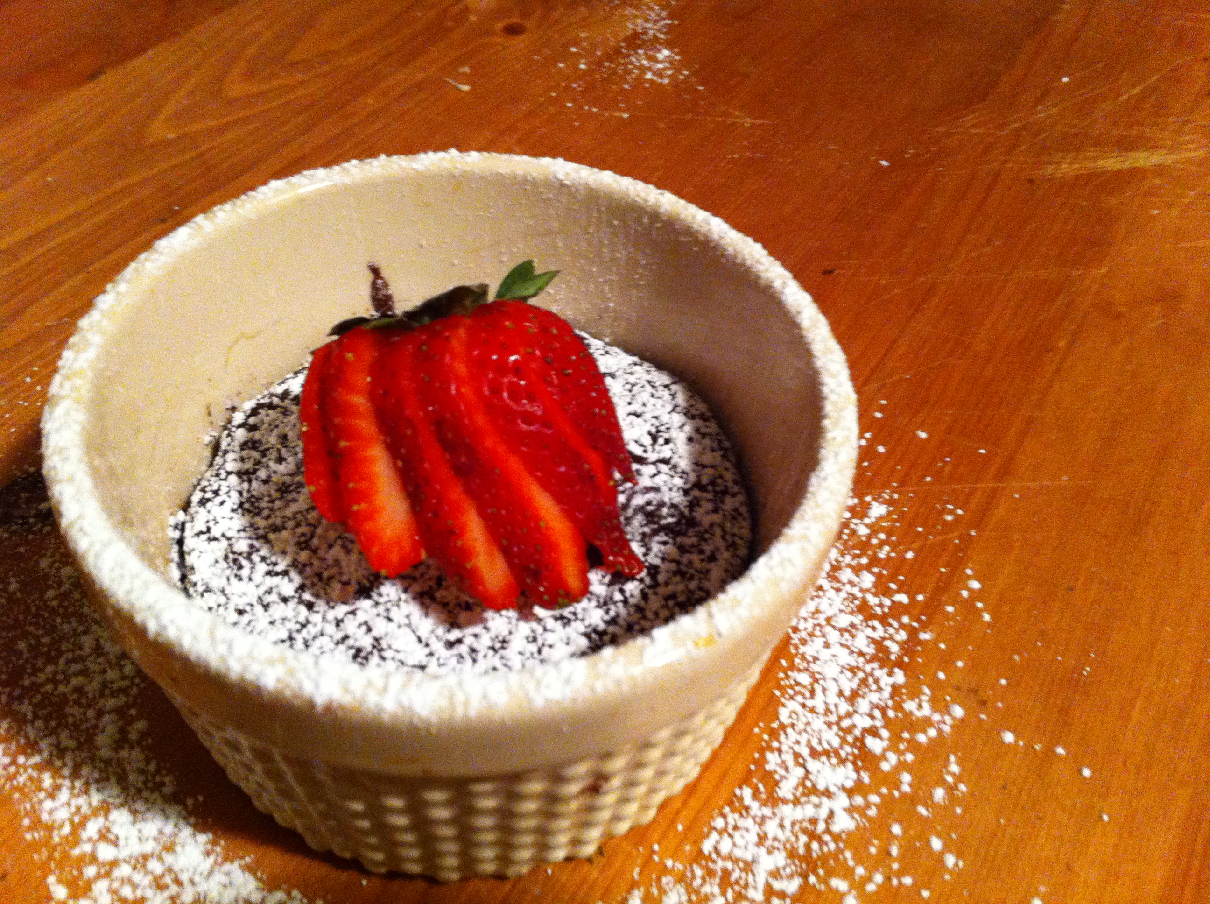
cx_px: 605
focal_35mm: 35
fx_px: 1222
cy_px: 452
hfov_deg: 52.7
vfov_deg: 40.6
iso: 400
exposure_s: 1/15
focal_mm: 3.85
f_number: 2.8
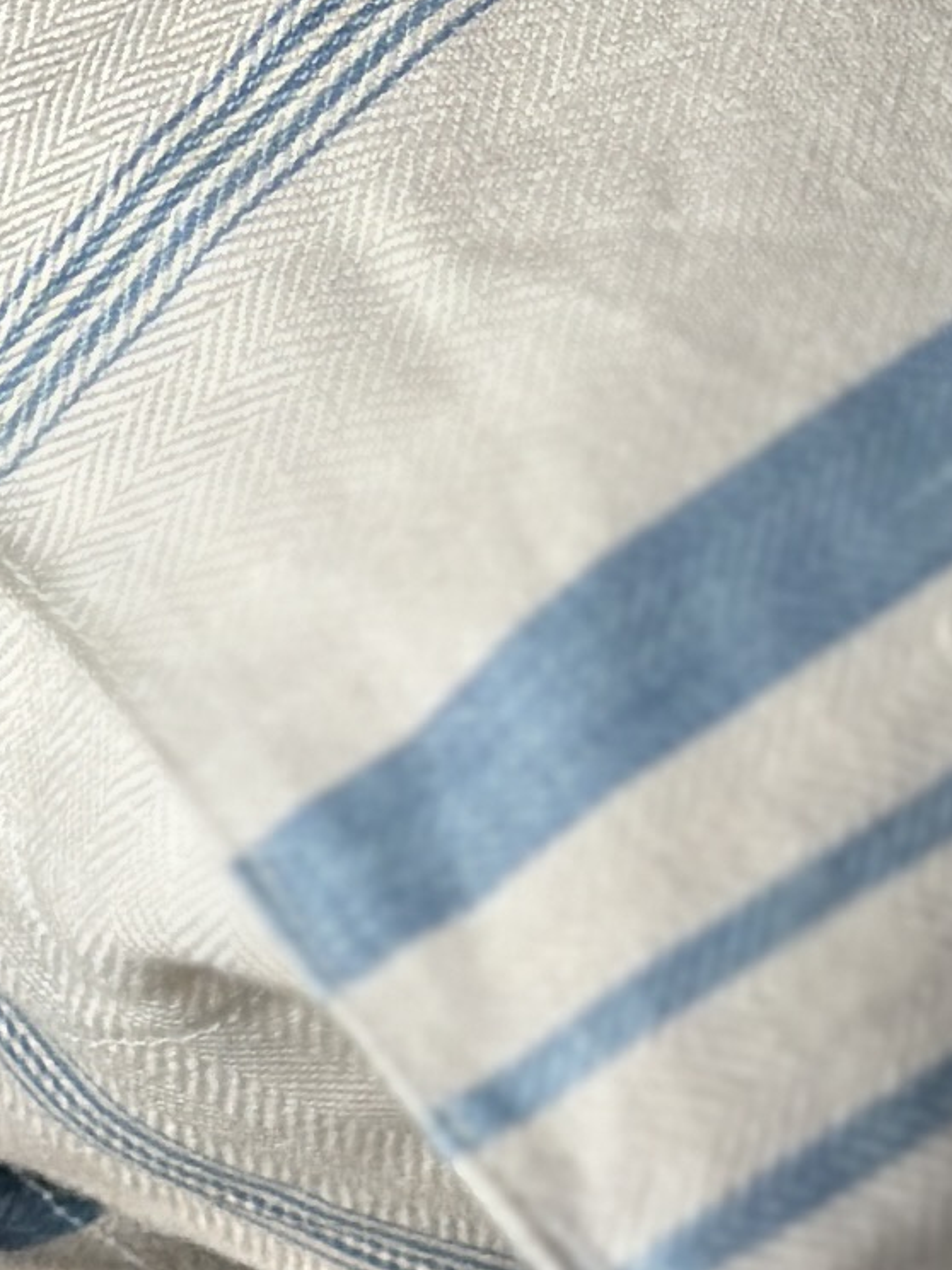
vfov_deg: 7.5
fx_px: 9534
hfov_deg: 5.7
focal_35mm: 260
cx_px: 805
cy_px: -478
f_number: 1.78
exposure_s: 1/104
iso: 64
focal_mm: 6.86
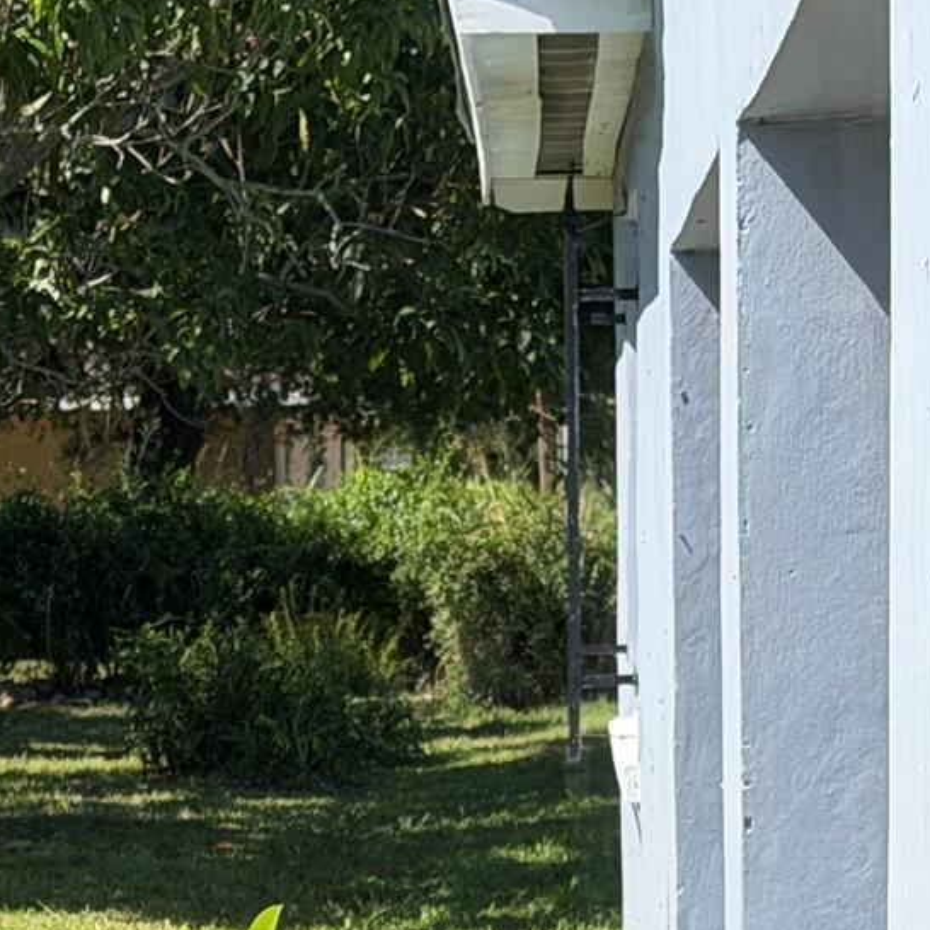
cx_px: 259
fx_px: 4833
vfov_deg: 10.8
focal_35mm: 159
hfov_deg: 11.0
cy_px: 1129
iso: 64
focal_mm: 6.76
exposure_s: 1/2577
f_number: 1.78
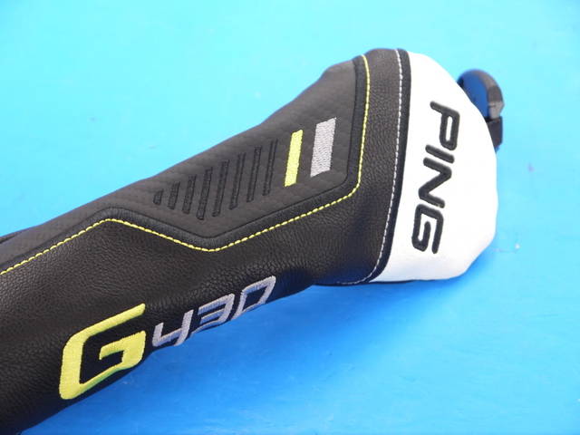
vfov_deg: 20.4
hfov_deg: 27.0
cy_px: 218
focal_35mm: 72
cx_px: 290
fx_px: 1206
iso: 800
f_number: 5.3
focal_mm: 36
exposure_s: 1/80
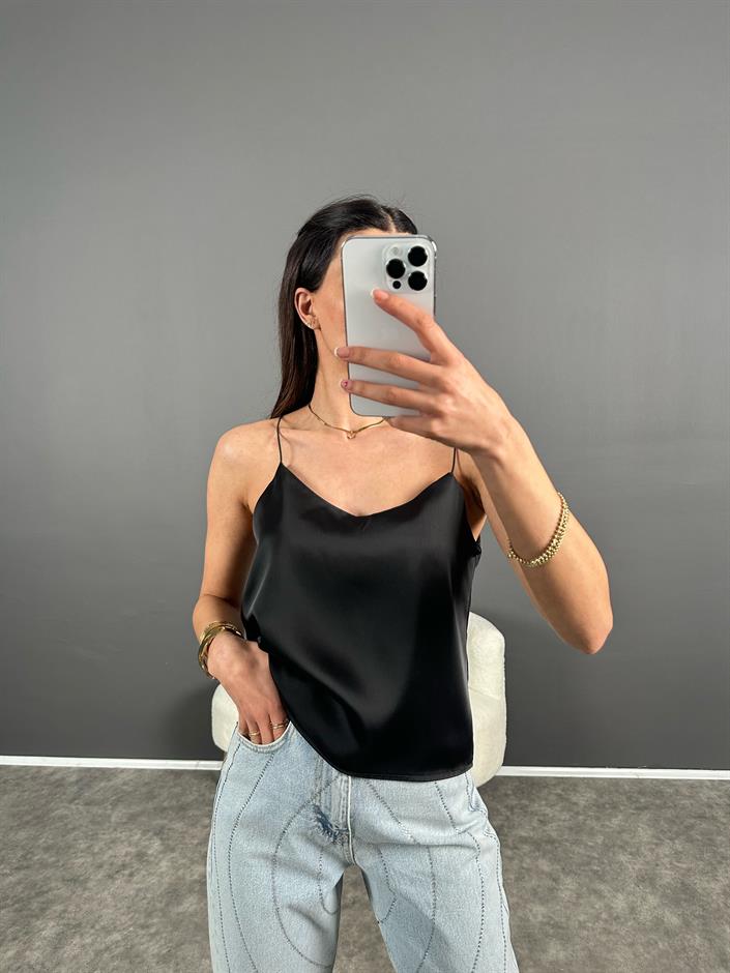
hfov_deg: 56.8
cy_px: 486
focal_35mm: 24
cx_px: 365
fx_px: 675
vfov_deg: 71.6
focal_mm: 6.86
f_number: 1.78
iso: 200
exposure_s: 1/121
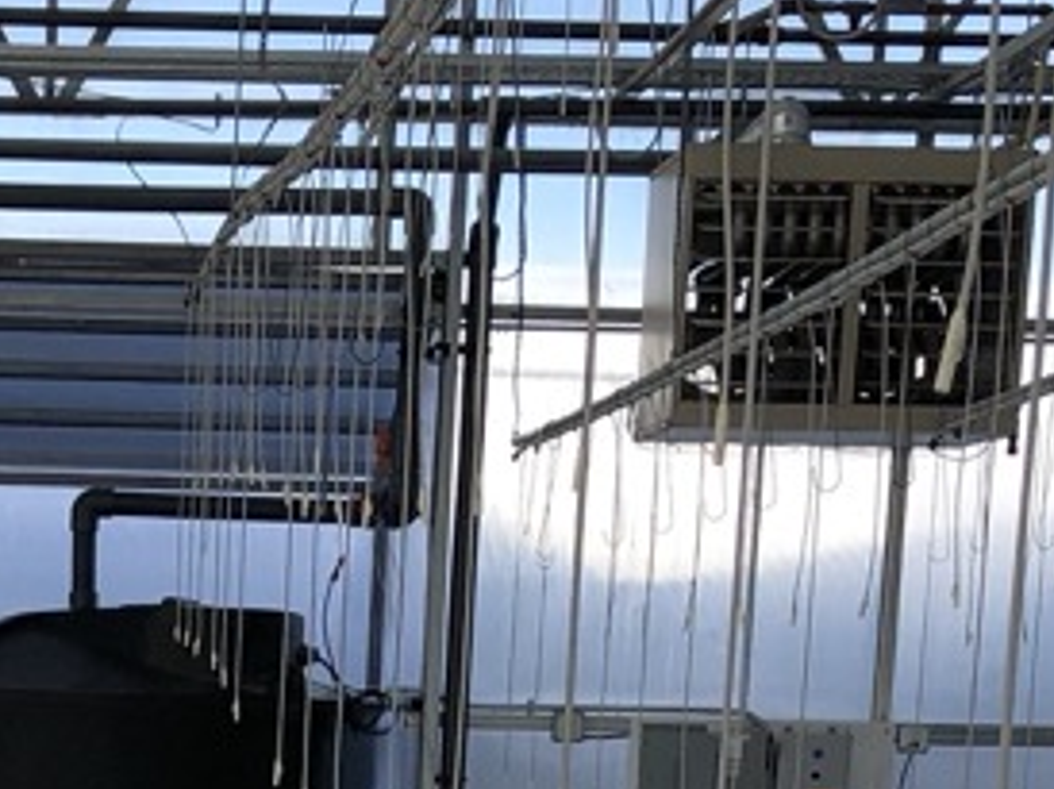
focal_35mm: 131
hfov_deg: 14.8
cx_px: -4
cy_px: 1613
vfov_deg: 10.3
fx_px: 3985
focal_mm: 3.99
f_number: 1.8
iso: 20
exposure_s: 1/934
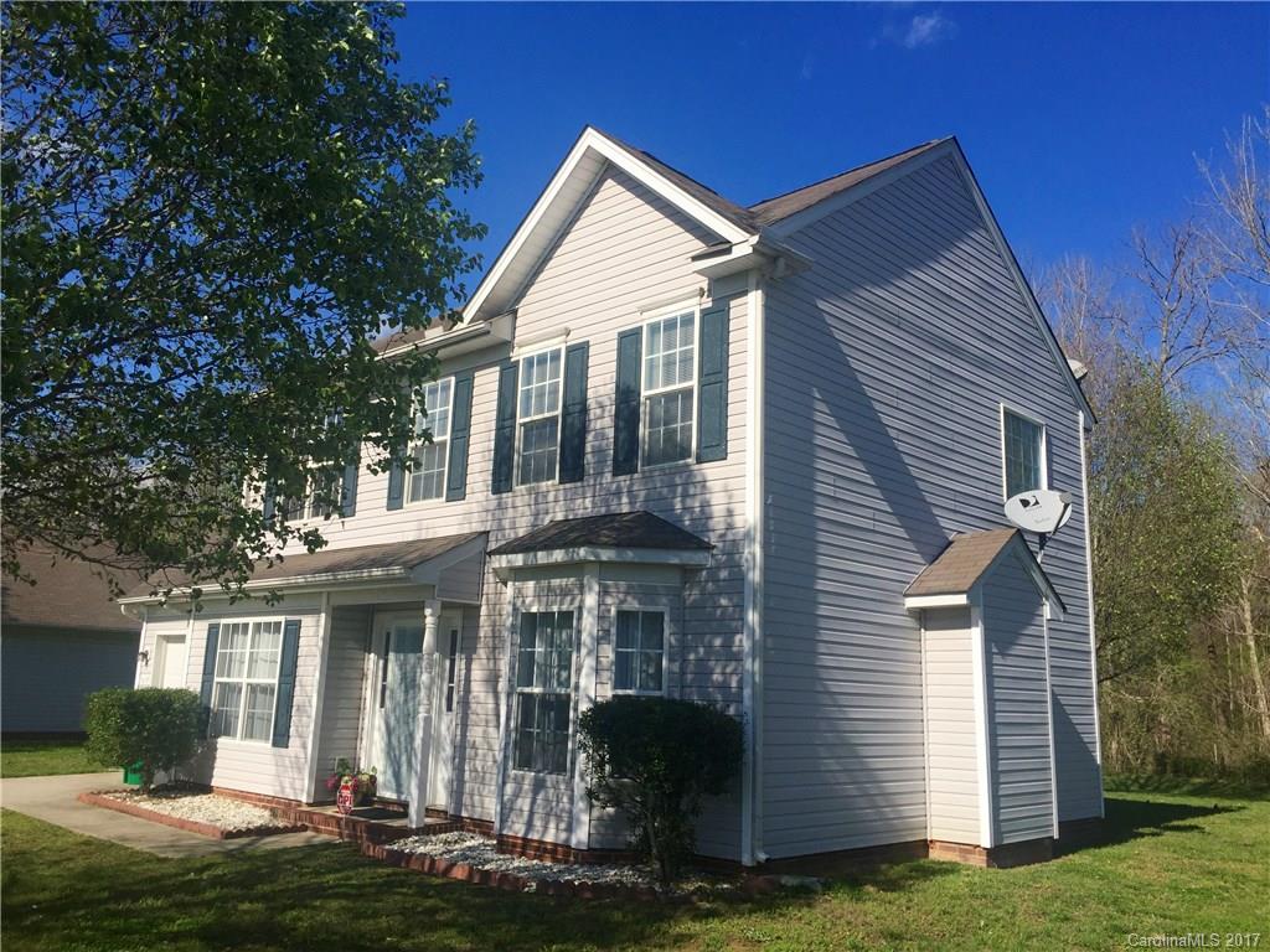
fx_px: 1064
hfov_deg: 61.7
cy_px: 476
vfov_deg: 48.2
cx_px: 635
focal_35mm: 29
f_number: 2.2
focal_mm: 4.15
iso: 32
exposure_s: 1/2825
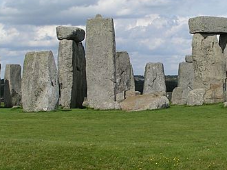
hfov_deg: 16.1
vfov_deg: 12.1
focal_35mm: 122
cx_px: 171
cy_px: 47
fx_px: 801
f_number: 6.3
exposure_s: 1/500
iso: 50
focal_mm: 9.7
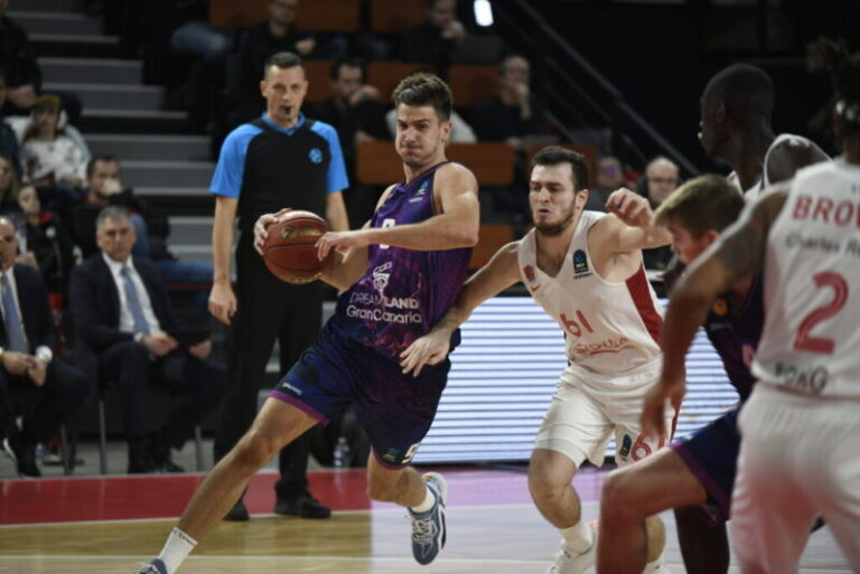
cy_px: 287
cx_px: 430
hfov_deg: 11.4
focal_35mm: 180
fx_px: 4302
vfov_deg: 7.6
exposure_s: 1/640
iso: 900
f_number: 2.8
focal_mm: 180
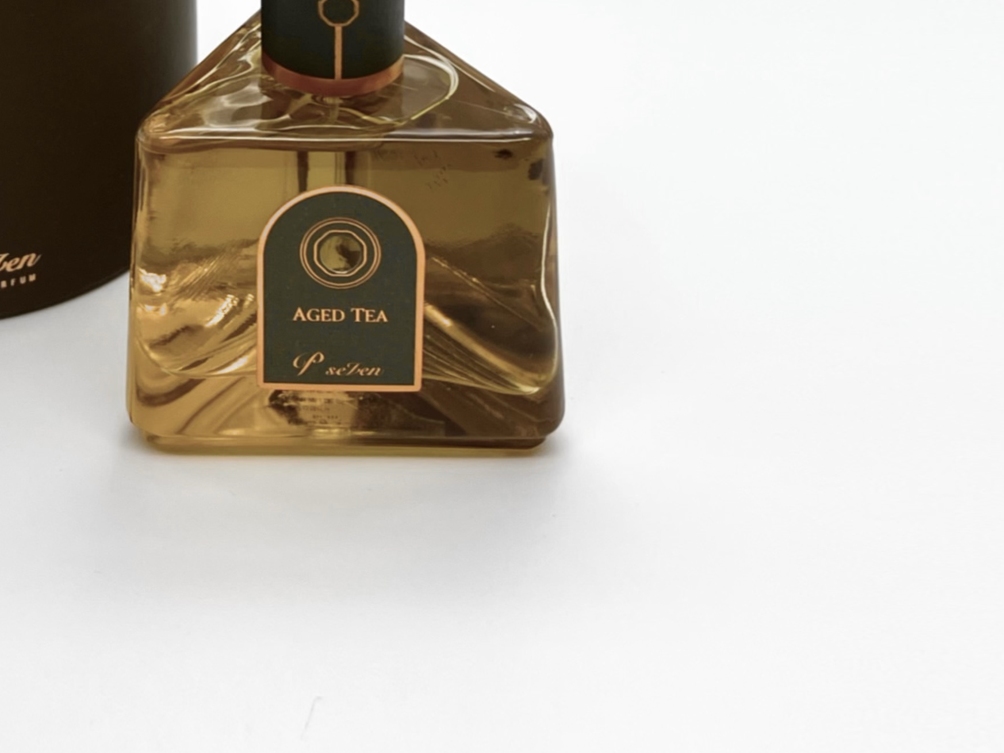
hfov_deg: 31.4
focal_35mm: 60
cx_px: 218
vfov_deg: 23.0
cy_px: -72
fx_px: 1740
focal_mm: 5.7
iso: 40
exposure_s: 1/289
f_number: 1.5
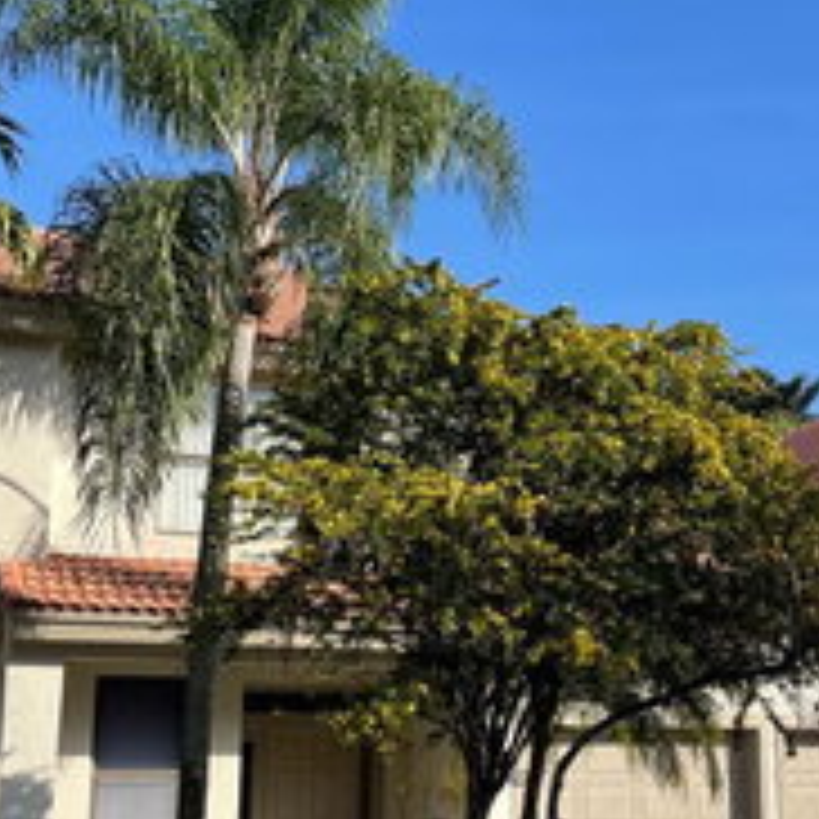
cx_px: 592
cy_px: 500
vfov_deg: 31.5
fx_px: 1445
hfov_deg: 31.2
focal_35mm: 54
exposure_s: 1/2817
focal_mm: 4.2
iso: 32
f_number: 1.6
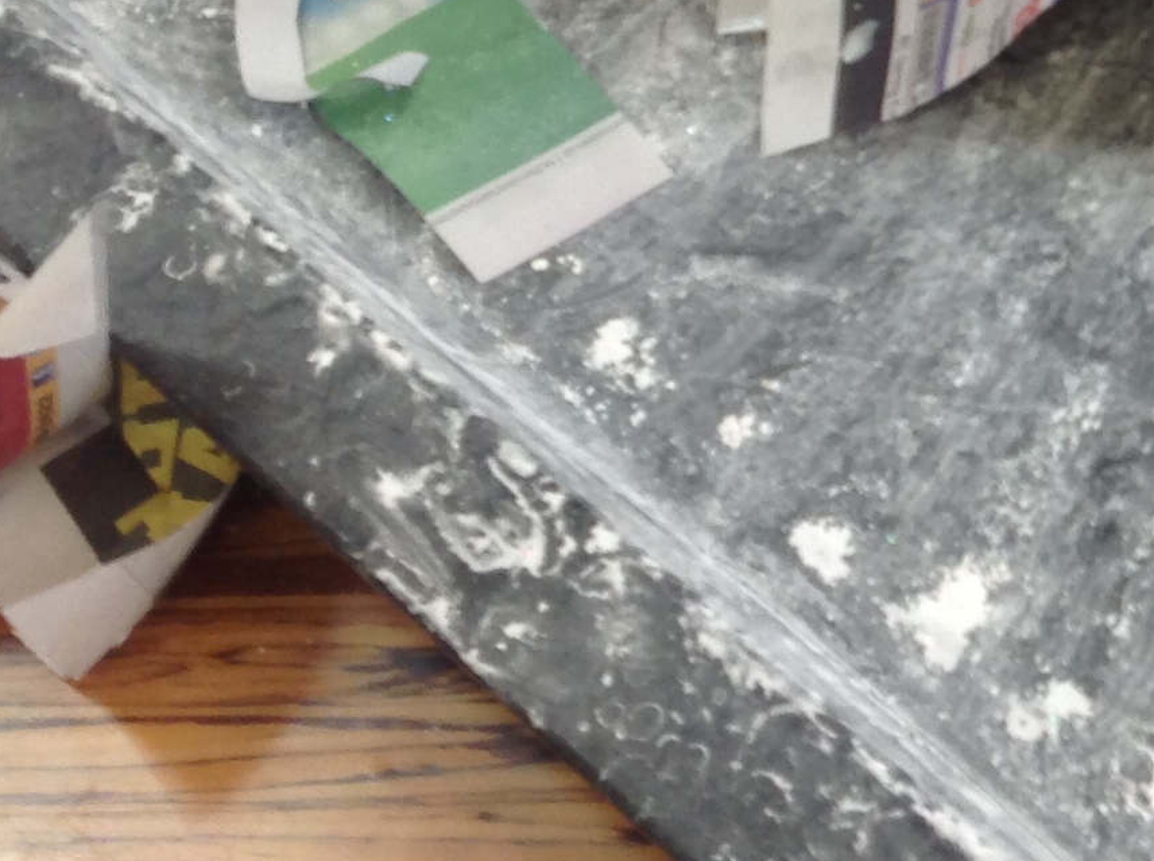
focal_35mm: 106
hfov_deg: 17.4
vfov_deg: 13.5
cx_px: 1525
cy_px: -232
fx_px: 3528
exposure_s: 1/17
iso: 50
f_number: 2.4
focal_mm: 4.28
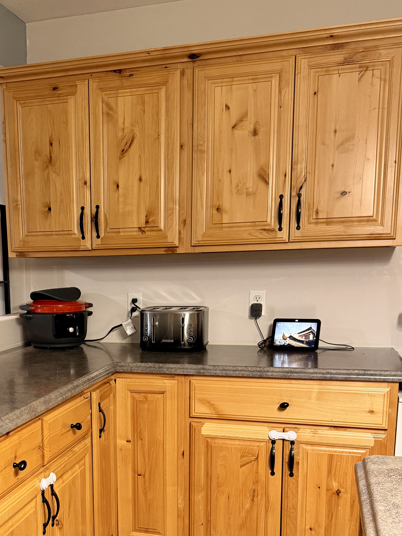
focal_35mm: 40
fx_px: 619
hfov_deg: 35.1
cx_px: 97
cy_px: 393
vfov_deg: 45.4
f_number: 1.78
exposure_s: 1/60
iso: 400
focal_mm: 6.76
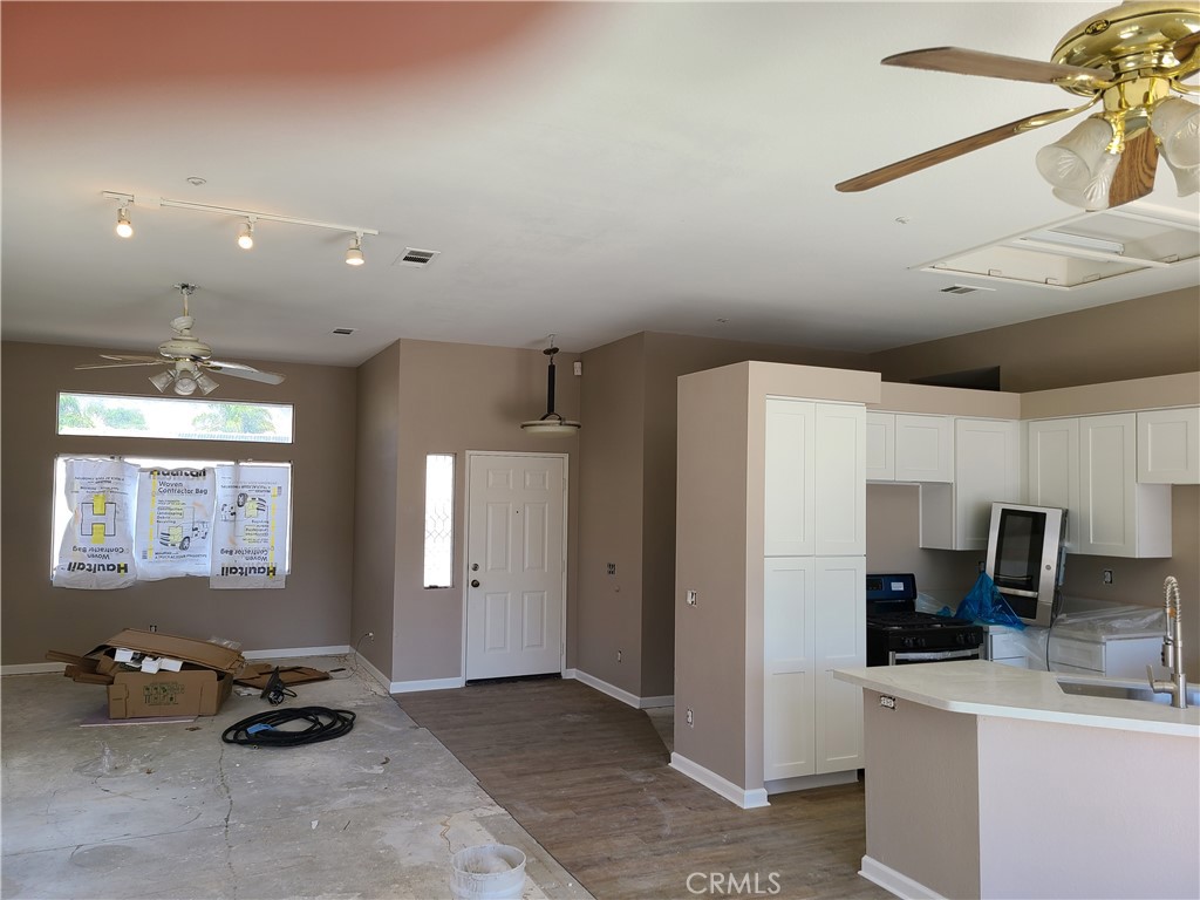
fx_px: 901
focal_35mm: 26
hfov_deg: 67.3
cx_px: 600
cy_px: 450
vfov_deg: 53.1
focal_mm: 5.4
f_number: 1.8
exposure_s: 1/184
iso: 40
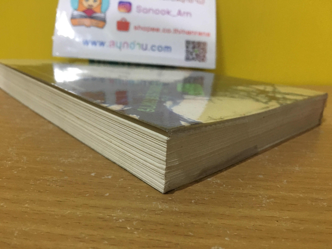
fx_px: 278
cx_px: 166
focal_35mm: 29
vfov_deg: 48.2
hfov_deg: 61.7
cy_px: 124
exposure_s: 1/17
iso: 200
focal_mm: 4.15
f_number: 2.2
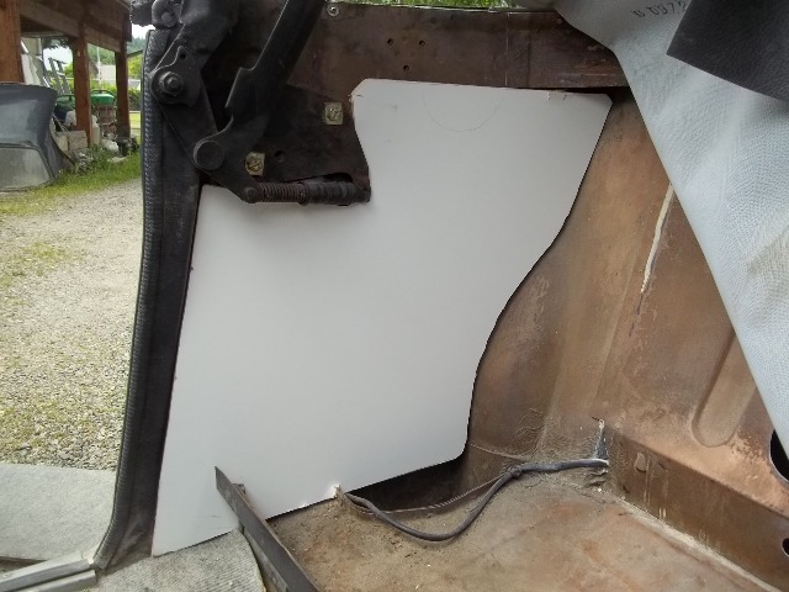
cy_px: 296
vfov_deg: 44.2
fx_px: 729
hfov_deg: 56.8
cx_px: 394
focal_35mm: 32
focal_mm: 5.7
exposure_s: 1/250
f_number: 2.9
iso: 64
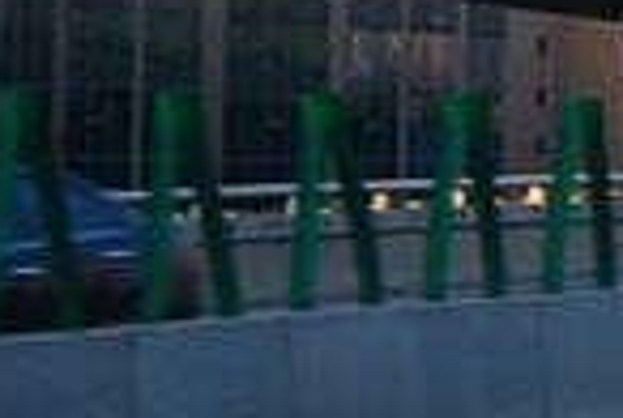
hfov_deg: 7.1
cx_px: 1929
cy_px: -258
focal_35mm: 257
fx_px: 4457
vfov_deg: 5.3
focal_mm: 26
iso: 100
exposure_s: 1/160
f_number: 6.3
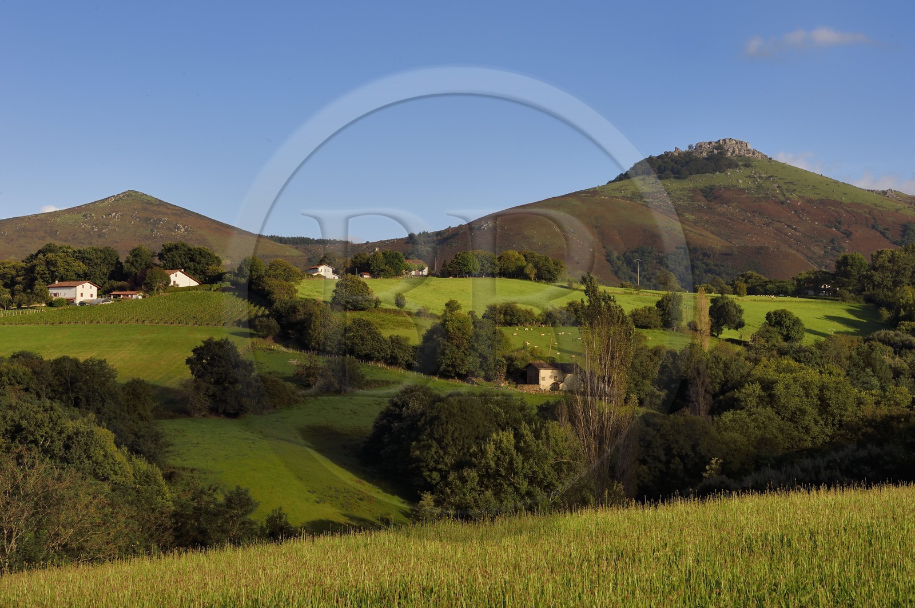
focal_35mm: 70
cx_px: 458
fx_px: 1778
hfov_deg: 28.9
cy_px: 304
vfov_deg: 19.4
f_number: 16
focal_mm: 70
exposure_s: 1/160
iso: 200
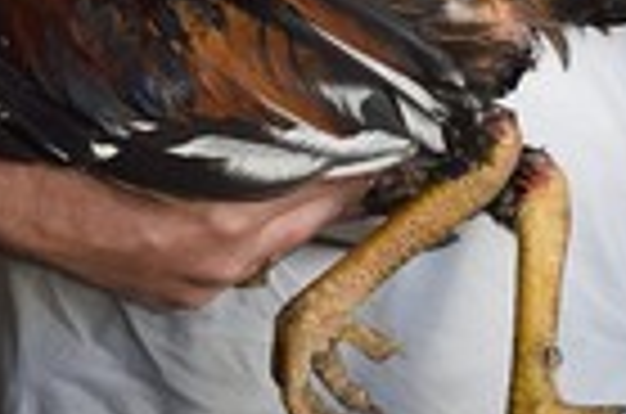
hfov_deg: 19.2
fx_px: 1839
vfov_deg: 12.8
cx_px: 198
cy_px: 54
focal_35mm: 106
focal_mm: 35
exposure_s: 1/60
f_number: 10
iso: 3200
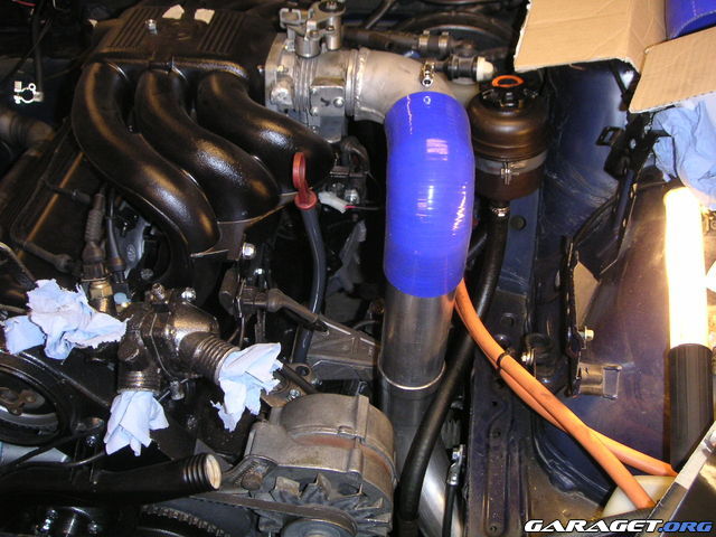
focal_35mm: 38
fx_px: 786
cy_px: 268
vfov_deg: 37.7
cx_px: 358
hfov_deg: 49.0
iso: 160
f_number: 2.8
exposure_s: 1/45
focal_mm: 6
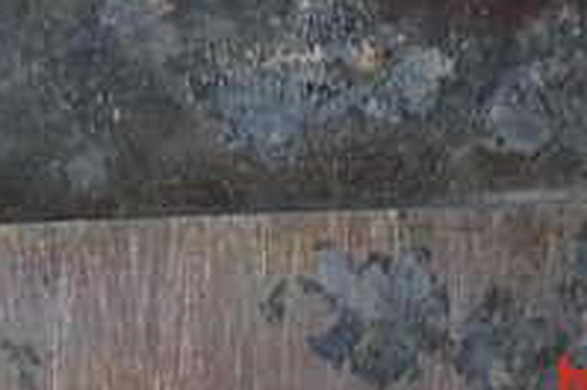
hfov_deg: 13.1
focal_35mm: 157
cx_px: 339
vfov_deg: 8.5
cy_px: -242
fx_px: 2556
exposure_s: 1/50
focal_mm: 9.01
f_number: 3.2
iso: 200
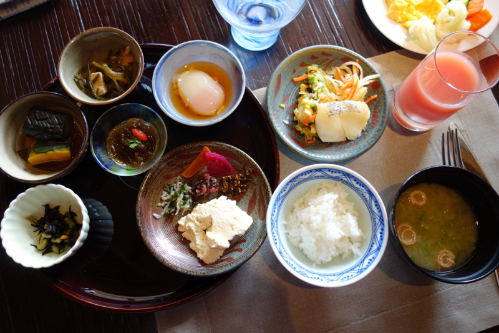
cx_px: 250
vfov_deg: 46.4
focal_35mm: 28
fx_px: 388
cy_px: 166
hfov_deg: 65.5
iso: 125
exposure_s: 1/100
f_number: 2
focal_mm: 10.4
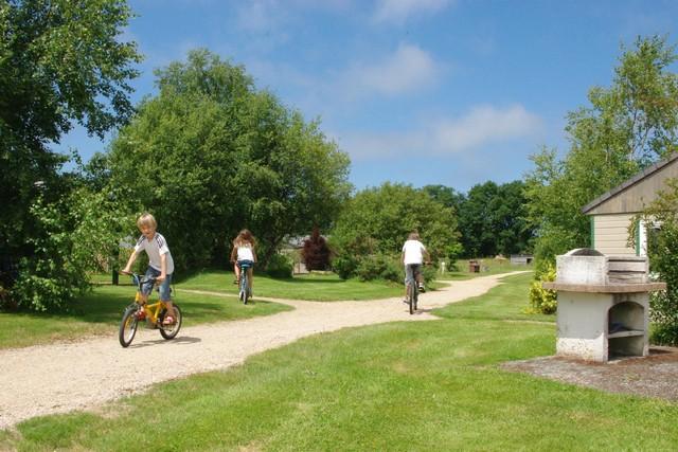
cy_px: 226
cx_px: 339
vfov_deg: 36.9
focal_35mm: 36
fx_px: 678
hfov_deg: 53.1
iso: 800
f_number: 22
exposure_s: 1/180
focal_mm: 24.38
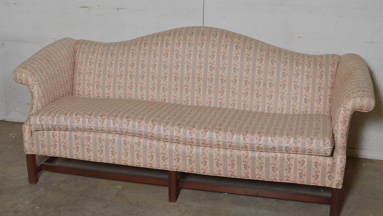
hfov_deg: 41.7
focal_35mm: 50
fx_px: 503
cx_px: 192
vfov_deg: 24.2
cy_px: 106
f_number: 5.6
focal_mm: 31
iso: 400
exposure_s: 1/60
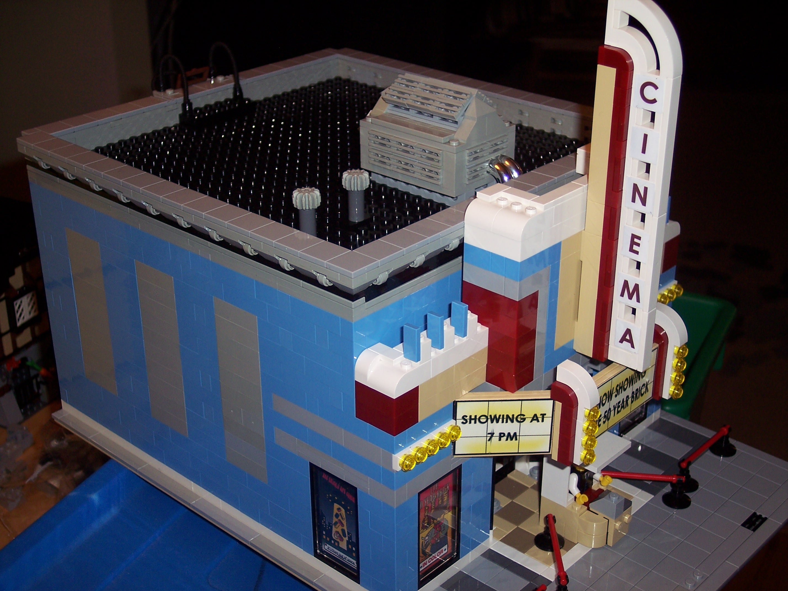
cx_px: 394
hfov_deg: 36.8
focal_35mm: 52
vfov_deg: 28.0
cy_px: 296
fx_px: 1184
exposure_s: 1/60
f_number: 3.4
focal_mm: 10.7
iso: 100
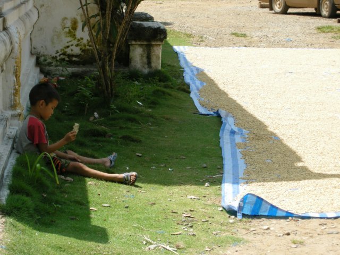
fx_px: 1238
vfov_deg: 11.8
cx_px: 170
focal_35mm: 126
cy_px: 128
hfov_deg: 15.6
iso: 64
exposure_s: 1/197
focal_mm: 26.3
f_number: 5.3
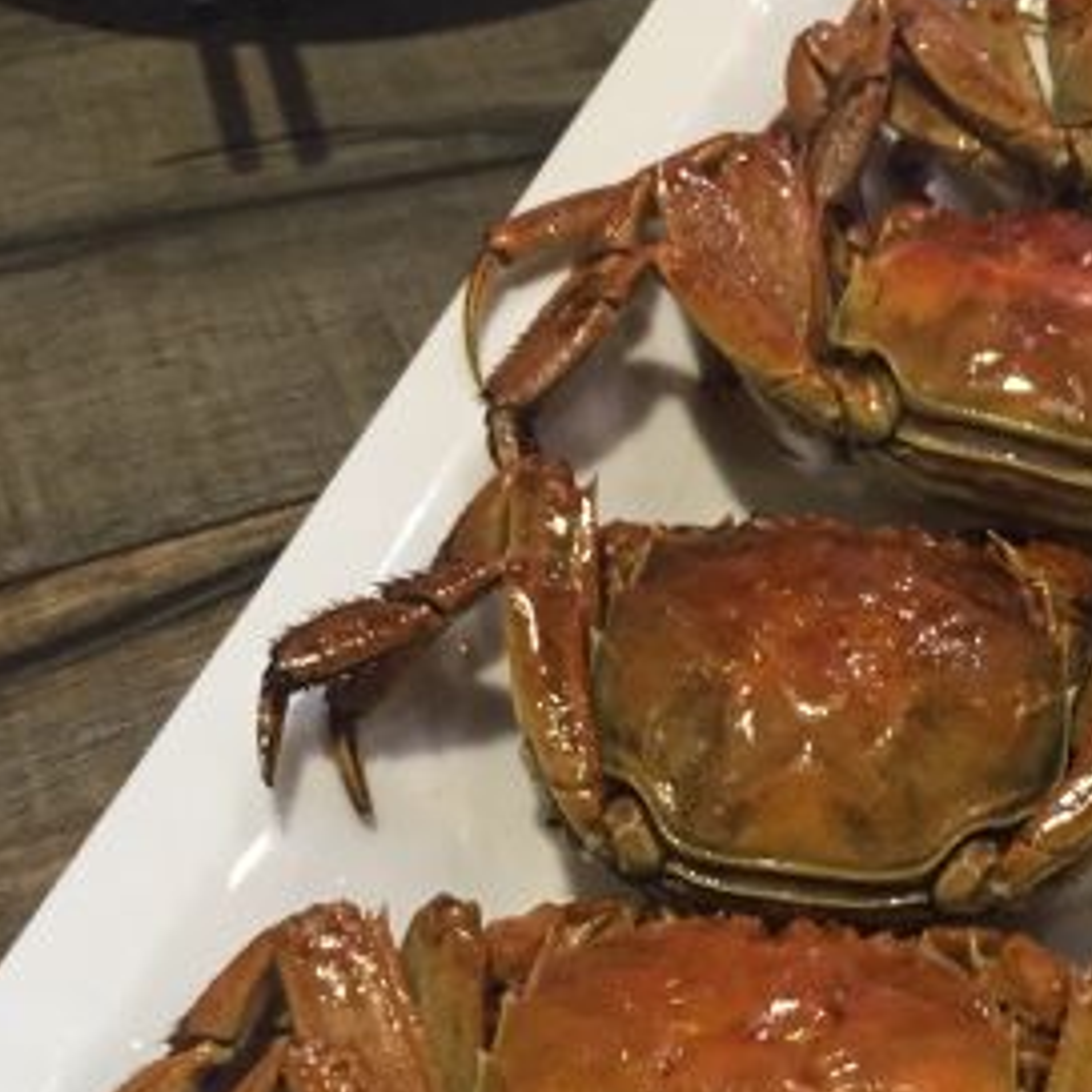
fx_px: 2356
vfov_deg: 25.3
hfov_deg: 25.6
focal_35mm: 66
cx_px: 885
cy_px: 972
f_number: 2.2
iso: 200
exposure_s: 1/33
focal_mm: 4.15
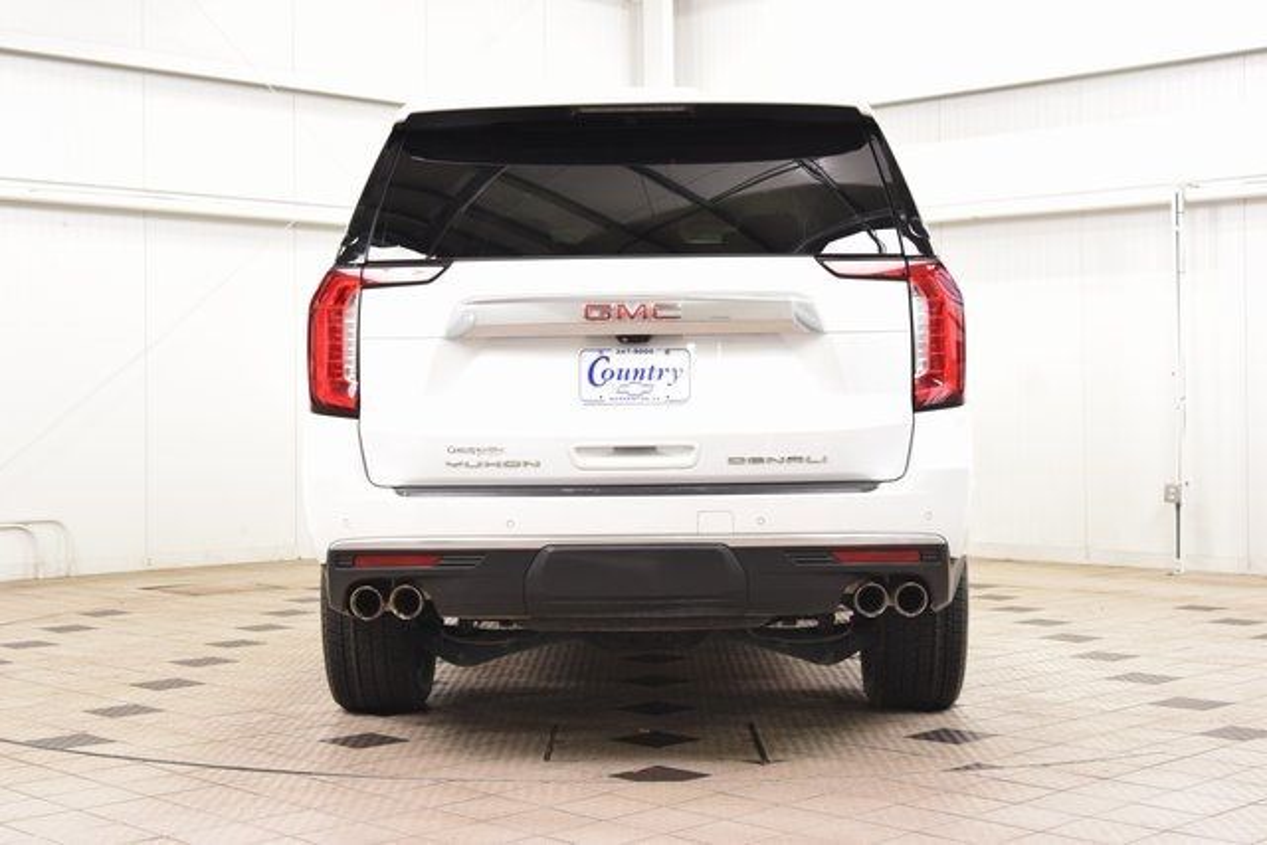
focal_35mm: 54
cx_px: 634
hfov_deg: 36.9
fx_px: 1901
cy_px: 422
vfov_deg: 25.1
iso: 1600
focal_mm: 36
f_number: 5.6
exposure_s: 1/60
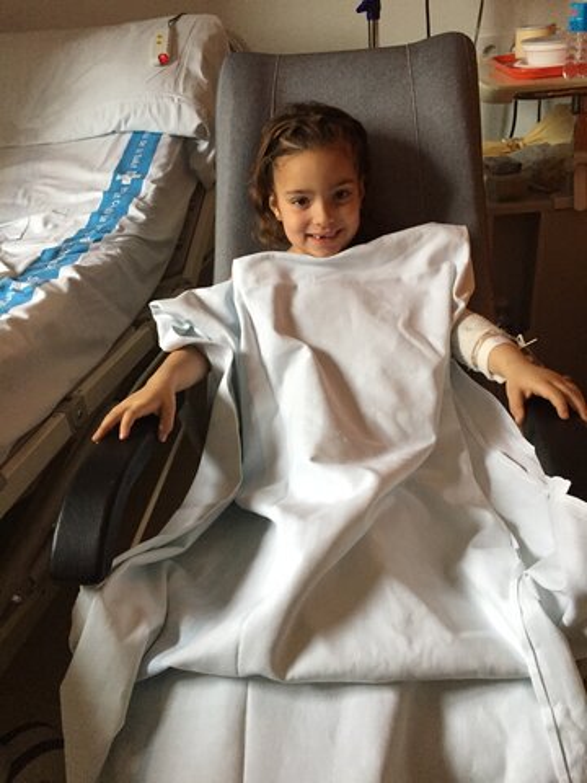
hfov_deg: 48.2
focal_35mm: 29
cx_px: 294
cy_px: 392
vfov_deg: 61.7
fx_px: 656
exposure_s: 1/33
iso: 320
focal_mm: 4.15
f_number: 2.2
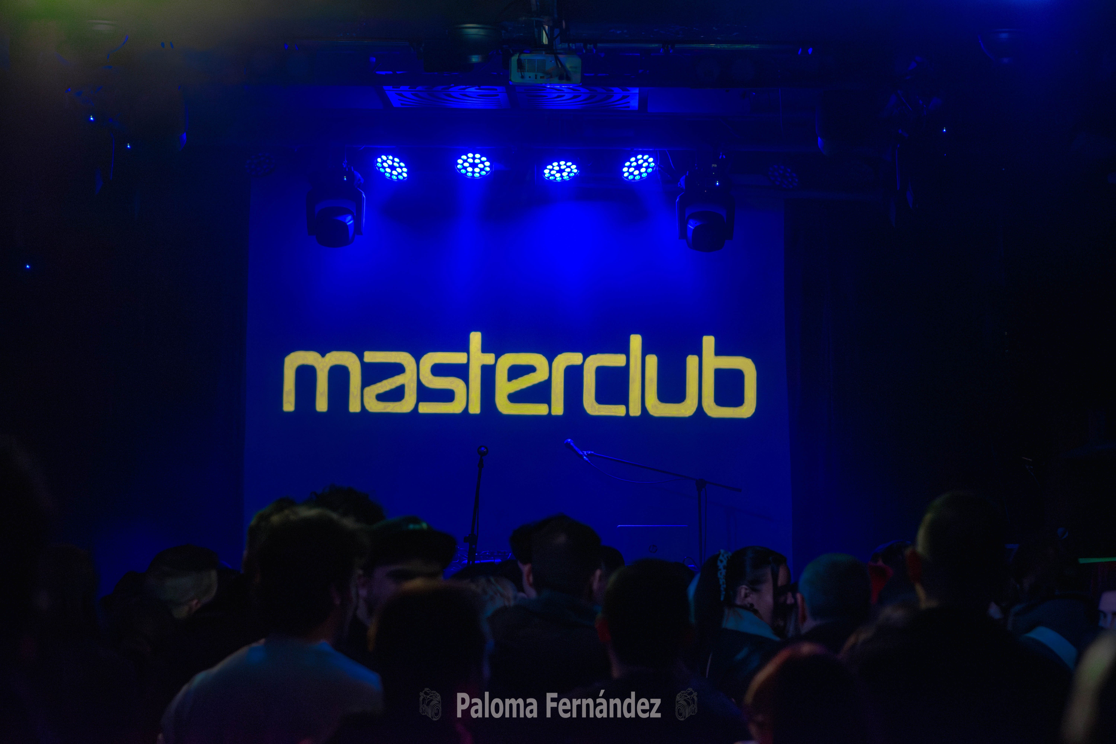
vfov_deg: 13.0
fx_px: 3255
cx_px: 558
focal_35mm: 105
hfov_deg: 19.5
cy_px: 372
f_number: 2.8
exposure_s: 1/750
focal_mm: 70
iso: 8000
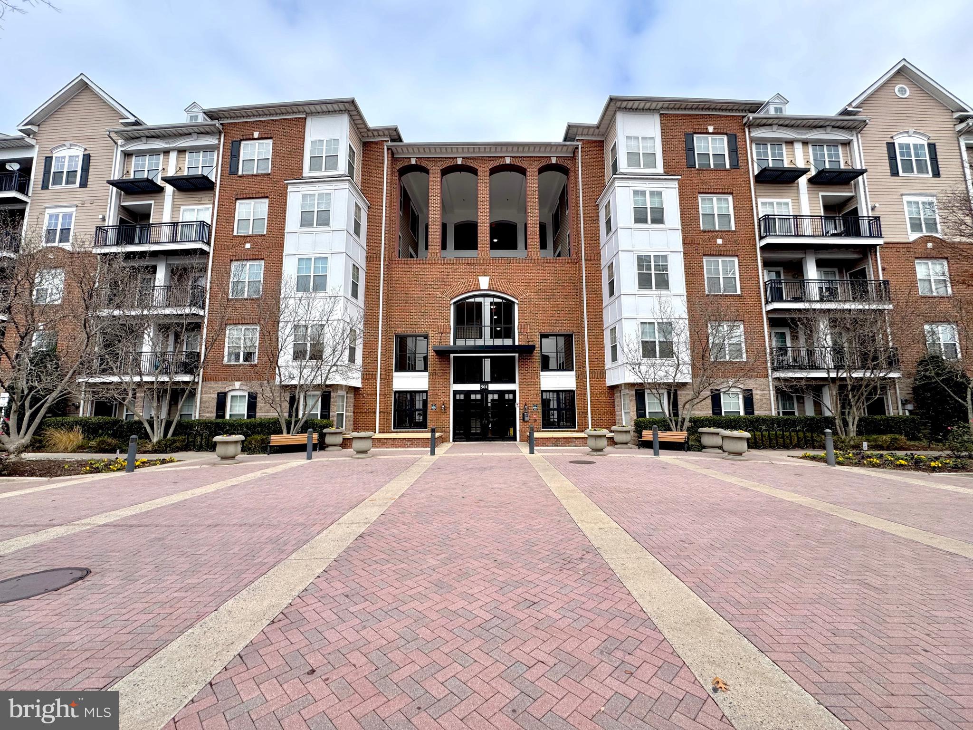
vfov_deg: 85.7
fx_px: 394
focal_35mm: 14
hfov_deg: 102.1
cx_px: 486
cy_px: 365
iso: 40
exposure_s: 1/414
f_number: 2.2
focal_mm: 2.22
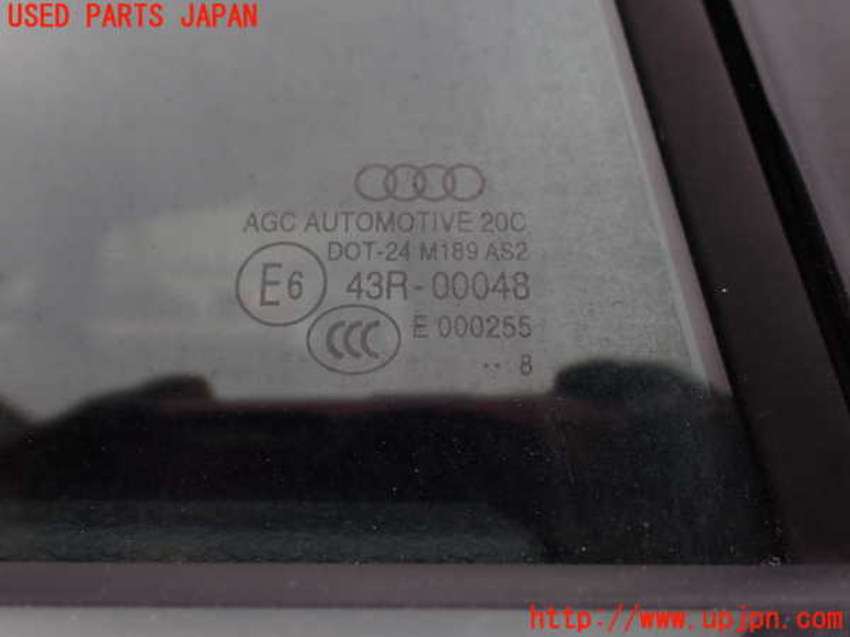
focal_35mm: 30
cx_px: 425
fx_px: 737
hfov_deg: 60.0
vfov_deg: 46.8
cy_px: 318
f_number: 3.2
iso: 100
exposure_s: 1/400
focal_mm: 5.4
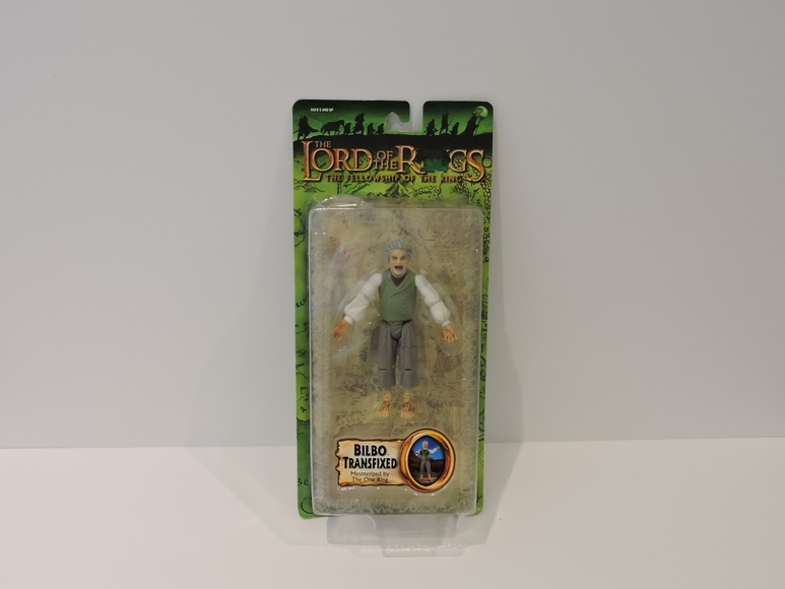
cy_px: 294
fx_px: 748
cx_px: 392
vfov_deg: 43.0
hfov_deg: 55.3
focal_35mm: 33
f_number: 3.6
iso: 800
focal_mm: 5.9
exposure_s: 1/100
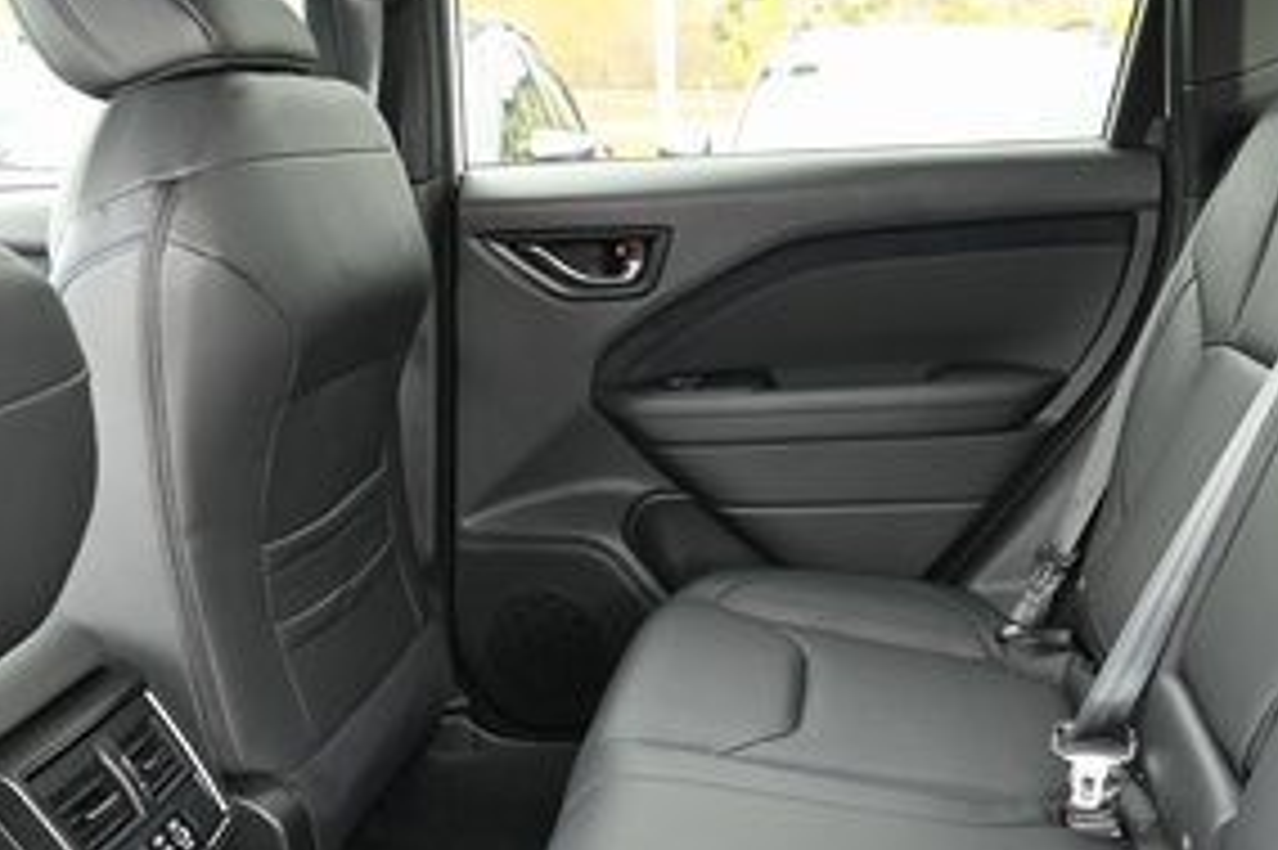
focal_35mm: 36
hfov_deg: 52.1
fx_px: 1277
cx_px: 860
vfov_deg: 34.6
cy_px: 778
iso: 640
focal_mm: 16
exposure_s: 1/30
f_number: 5
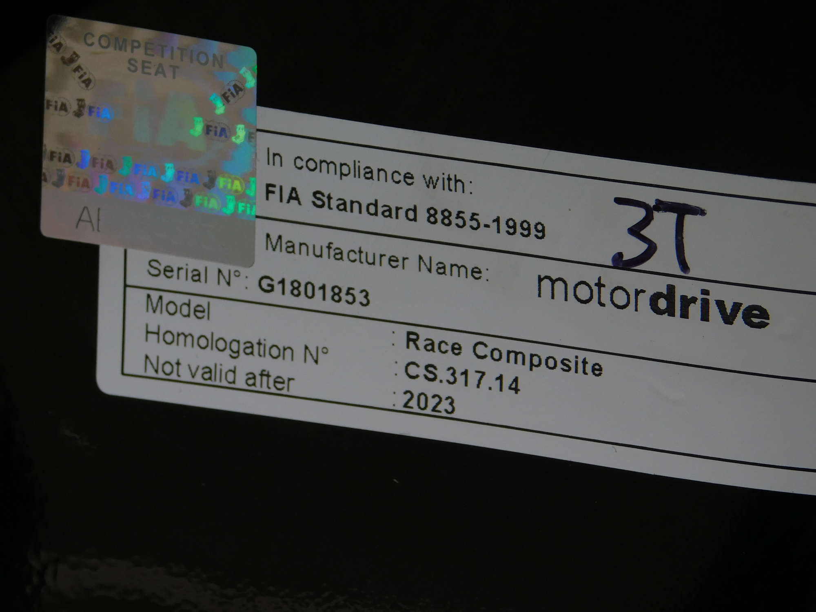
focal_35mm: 232
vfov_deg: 6.4
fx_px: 5469
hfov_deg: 8.5
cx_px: 408
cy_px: 306
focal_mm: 41.3
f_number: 5.6
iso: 125
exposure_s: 1/320
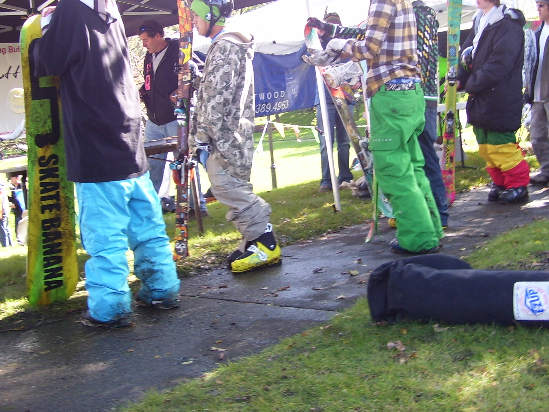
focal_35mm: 51
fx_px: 809
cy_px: 156
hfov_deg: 37.5
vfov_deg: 28.5
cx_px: 257
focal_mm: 6
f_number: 2.7
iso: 80
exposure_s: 1/125
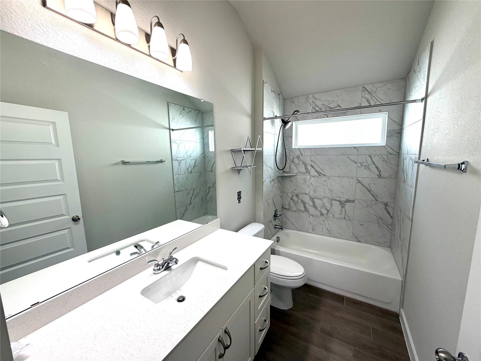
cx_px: 240
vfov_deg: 85.7
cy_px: 180
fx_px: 195
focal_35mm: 14
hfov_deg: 102.1
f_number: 2.2
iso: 80
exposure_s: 1/120
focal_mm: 2.22
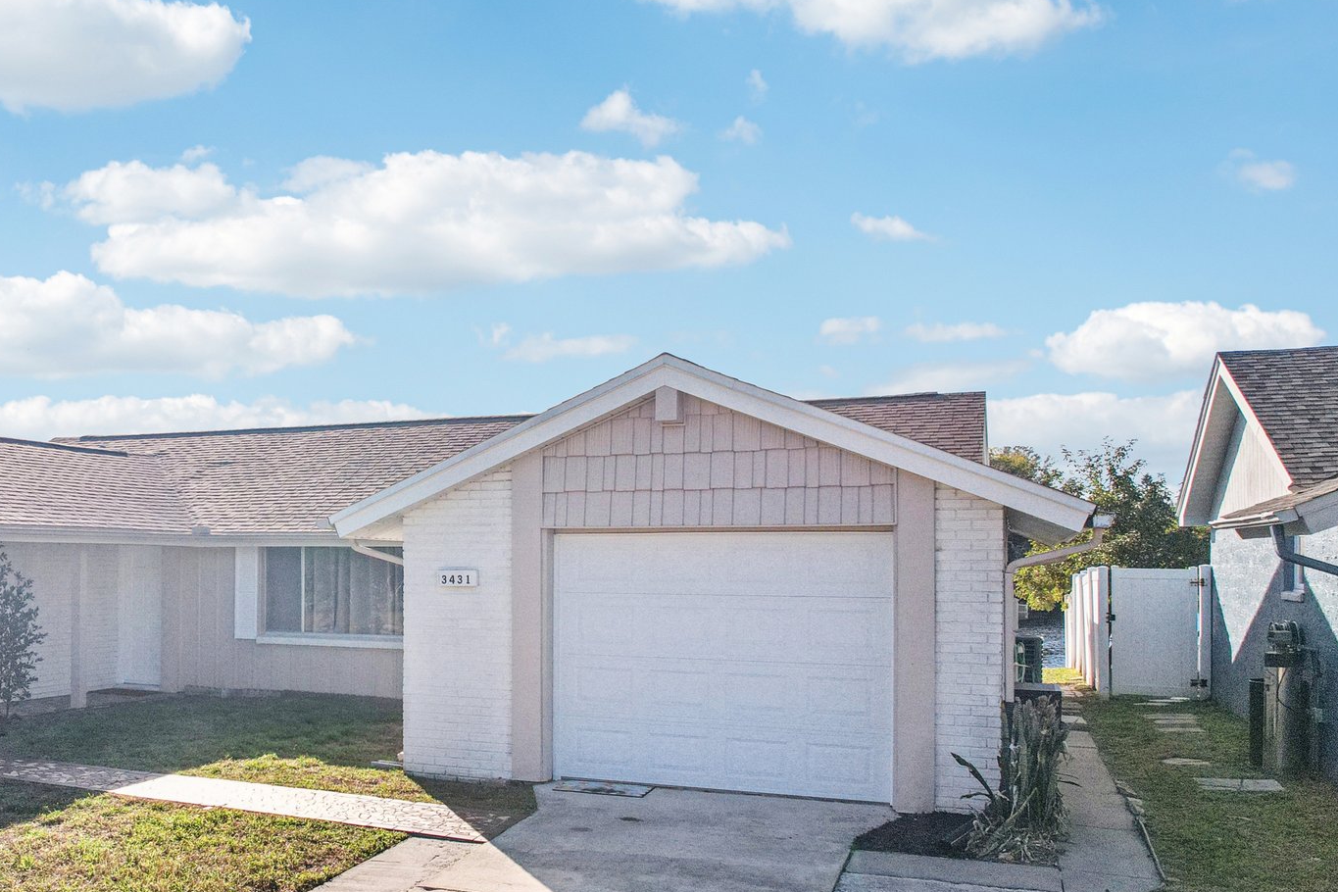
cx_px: 349
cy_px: 514
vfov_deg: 39.9
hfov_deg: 54.8
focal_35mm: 33
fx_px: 1226
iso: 400
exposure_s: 1/1600
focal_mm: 8.4
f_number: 2.8
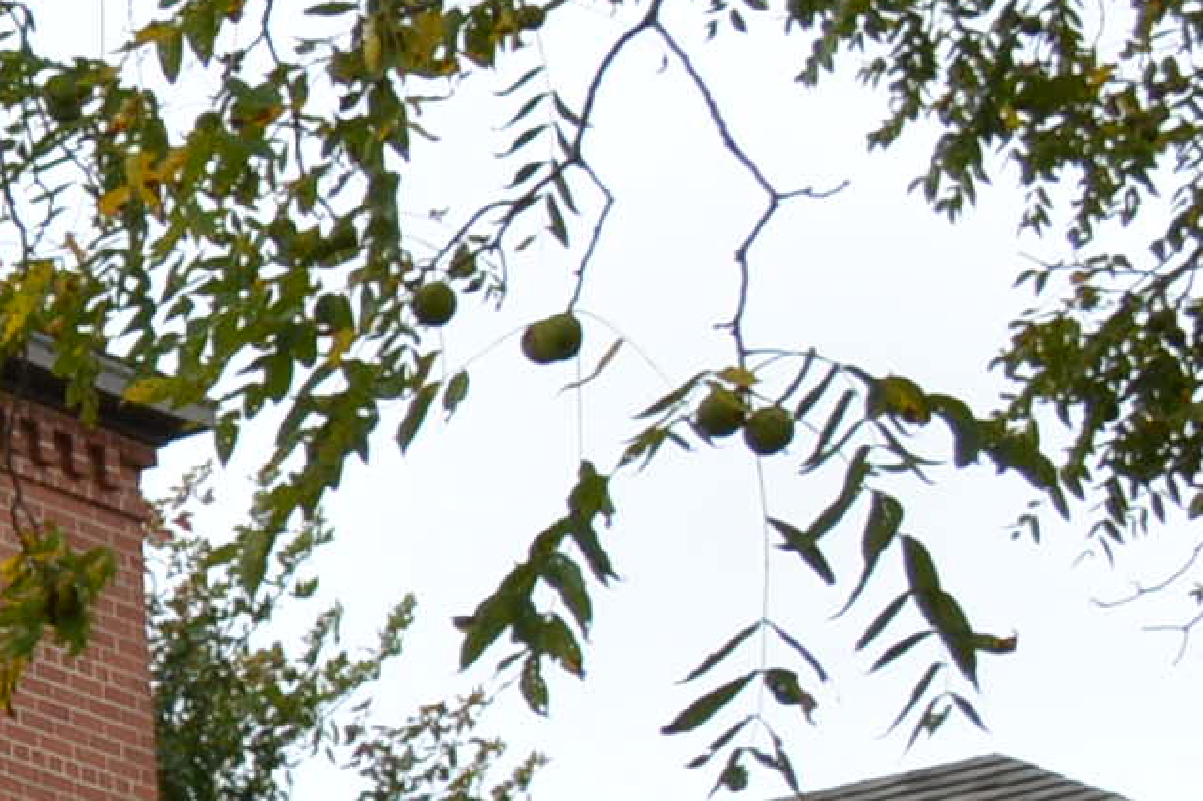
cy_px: 1405
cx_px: -2236
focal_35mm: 236
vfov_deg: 5.7
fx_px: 7884
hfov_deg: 7.7
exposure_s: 1/200
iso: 200
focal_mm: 22
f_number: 7.1
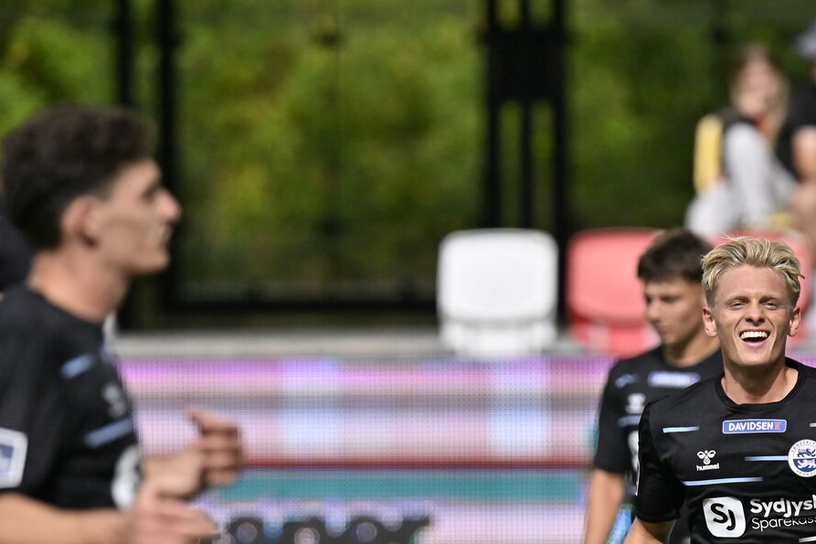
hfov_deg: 2.4
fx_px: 19488
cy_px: 502
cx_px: 739
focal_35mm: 860
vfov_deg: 1.6
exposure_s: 1/10000
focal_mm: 400
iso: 320
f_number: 5
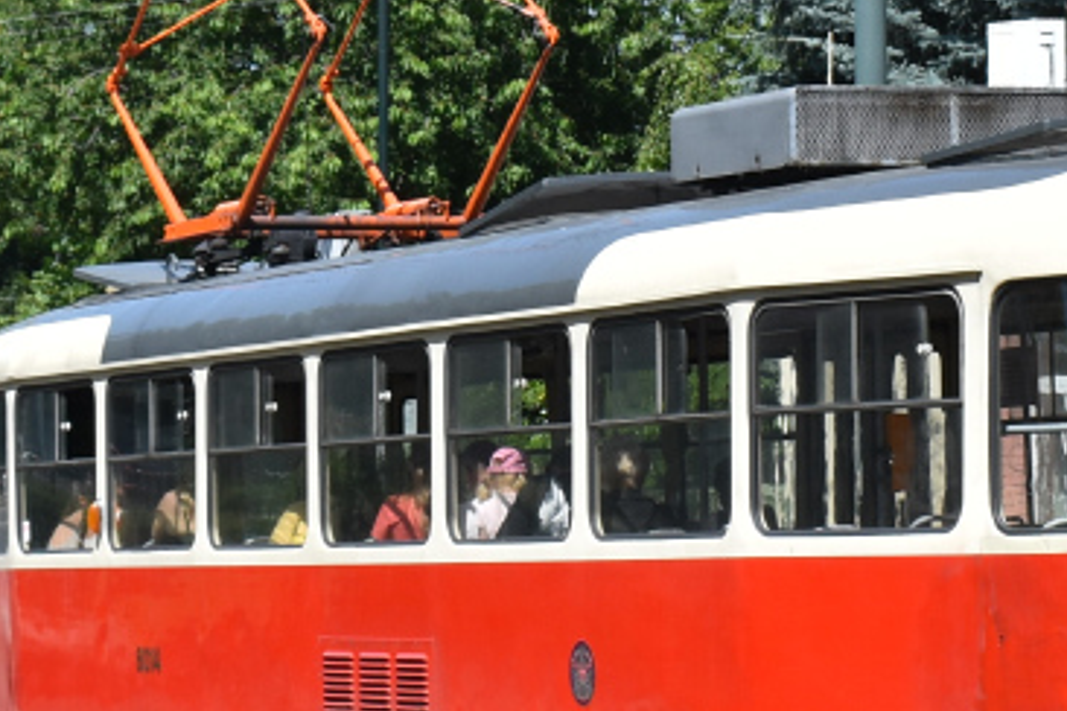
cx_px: 738
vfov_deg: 7.6
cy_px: 237
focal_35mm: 181
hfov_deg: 11.3
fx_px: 5364
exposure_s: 1/400
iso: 200
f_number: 10
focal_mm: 34
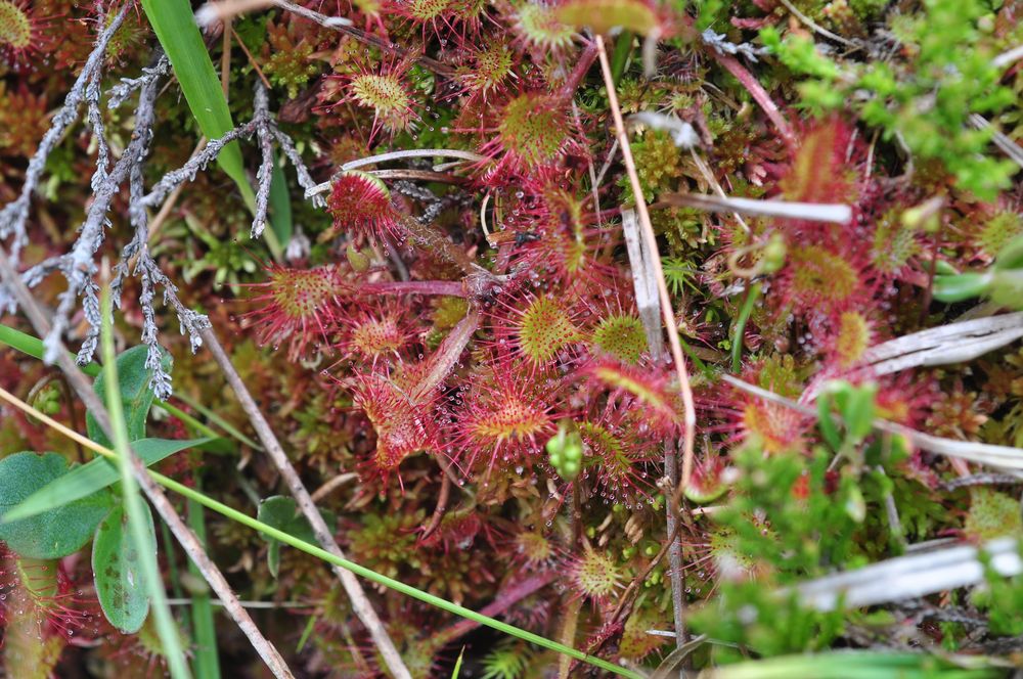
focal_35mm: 90
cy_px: 340
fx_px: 2554
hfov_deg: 22.6
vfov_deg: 15.1
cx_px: 512
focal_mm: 60
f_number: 9
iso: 200
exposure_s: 1/60
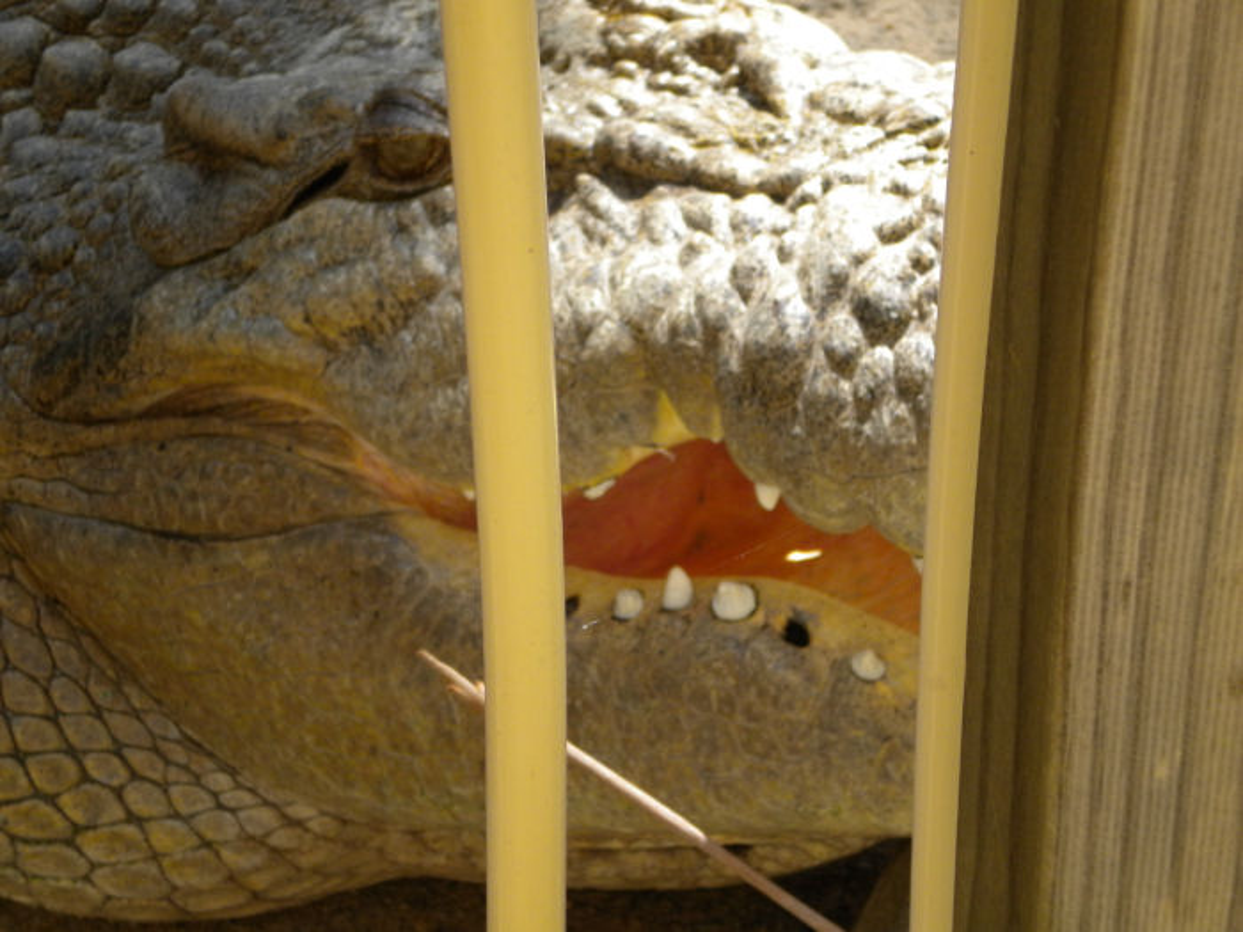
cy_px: 466
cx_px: 622
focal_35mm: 105
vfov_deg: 14.1
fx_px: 3770
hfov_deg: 18.7
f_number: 5.9
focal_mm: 18.9
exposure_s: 1/443
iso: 244
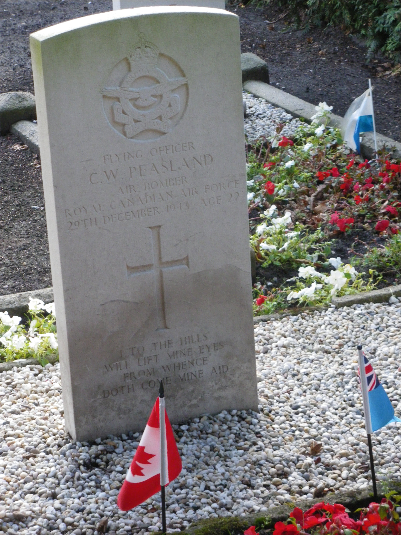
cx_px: 200
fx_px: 1514
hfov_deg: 15.1
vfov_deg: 20.0
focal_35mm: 98
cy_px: 268
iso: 320
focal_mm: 17.4
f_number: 5
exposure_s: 1/100
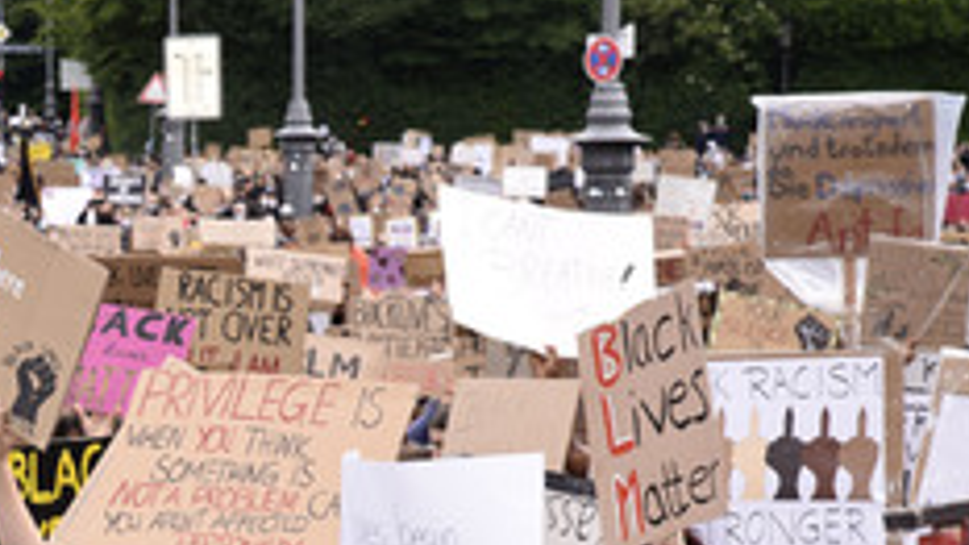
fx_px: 6243
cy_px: 528
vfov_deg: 5.0
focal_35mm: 243
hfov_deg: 8.8
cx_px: 81
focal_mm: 120
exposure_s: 1/200
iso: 640
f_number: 11
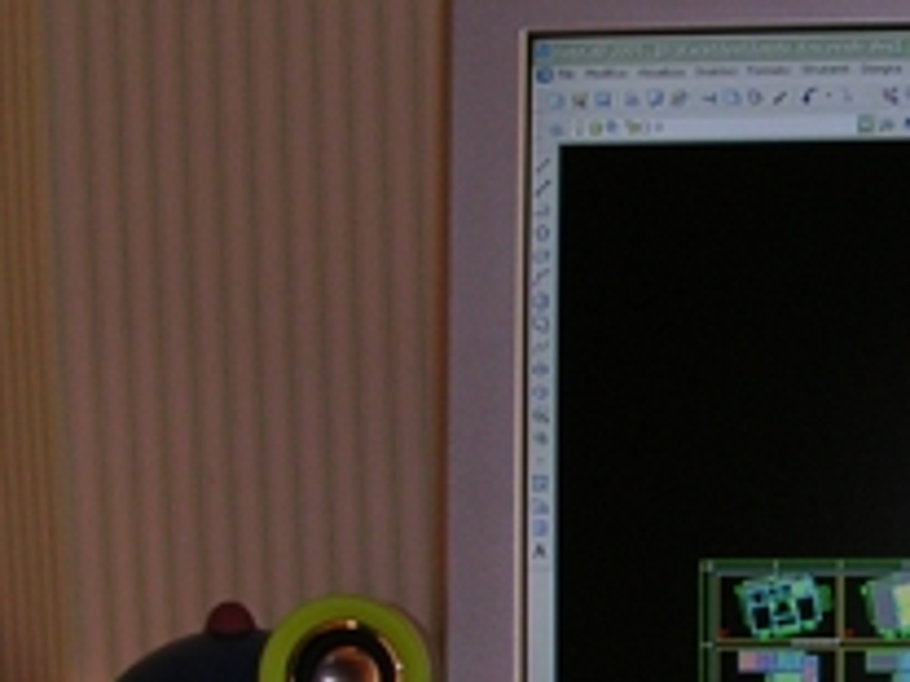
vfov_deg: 13.3
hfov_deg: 16.9
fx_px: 2890
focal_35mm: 110
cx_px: 1174
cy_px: 695
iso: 50
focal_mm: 5.8
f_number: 2.8
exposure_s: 1/60.1
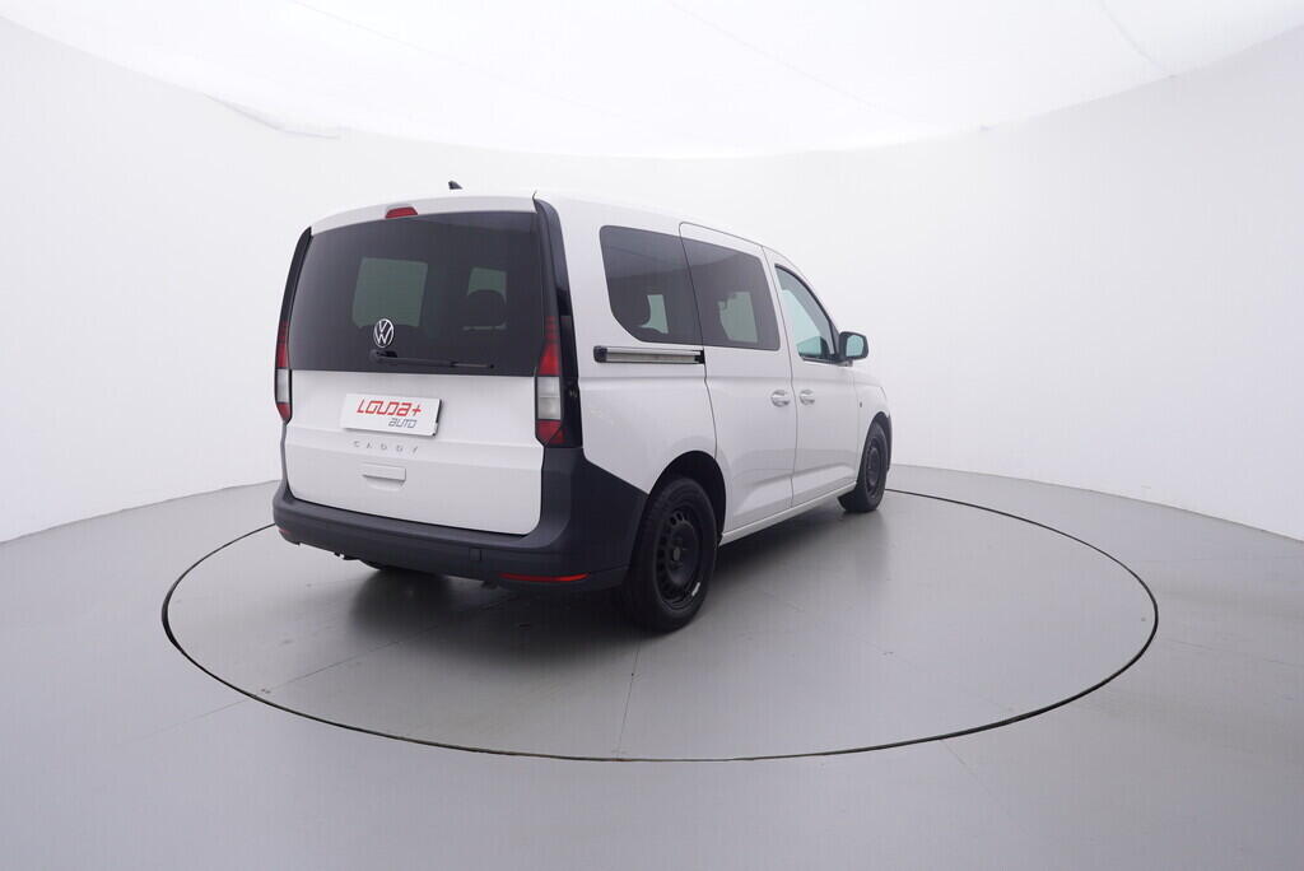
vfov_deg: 56.2
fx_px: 815
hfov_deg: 77.3
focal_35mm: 22
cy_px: 436
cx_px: 652
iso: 200
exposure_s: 1/80
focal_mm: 15
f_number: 5
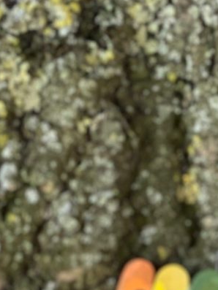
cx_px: -31
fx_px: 2811
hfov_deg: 4.4
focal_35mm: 335
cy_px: 579
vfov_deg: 5.8
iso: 40
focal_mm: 6
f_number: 2
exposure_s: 1/122
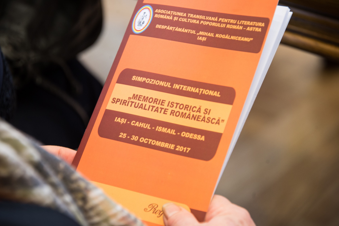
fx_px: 1733
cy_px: 113
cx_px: 166
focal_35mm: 184
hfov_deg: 11.2
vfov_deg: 7.5
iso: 800
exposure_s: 1/15
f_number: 5.6
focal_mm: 180
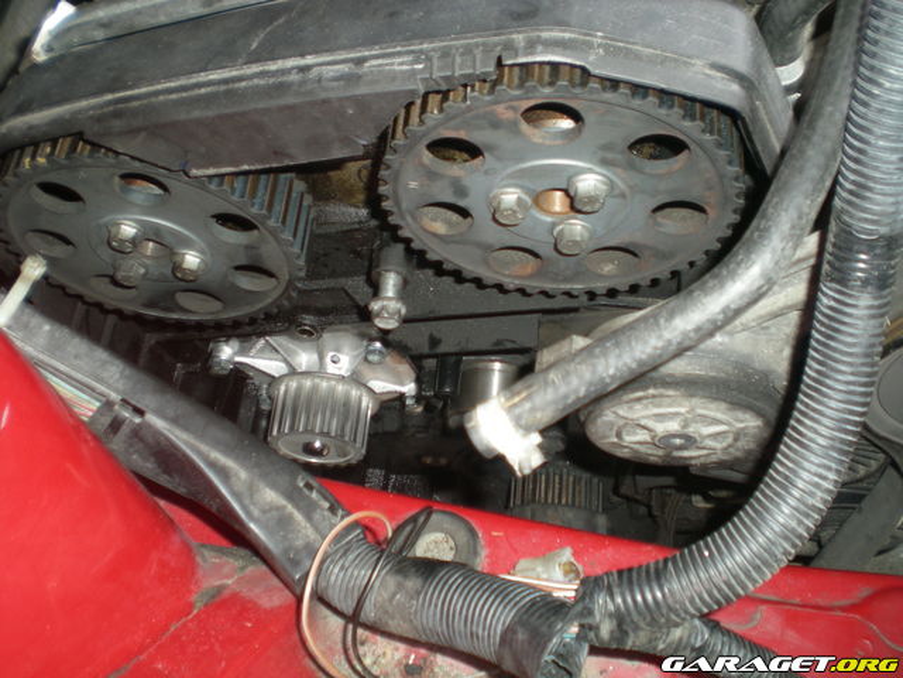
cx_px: 452
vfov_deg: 37.7
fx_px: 991
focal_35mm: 38
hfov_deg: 49.0
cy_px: 339
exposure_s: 1/36.3
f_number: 3.1
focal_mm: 6.3
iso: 50
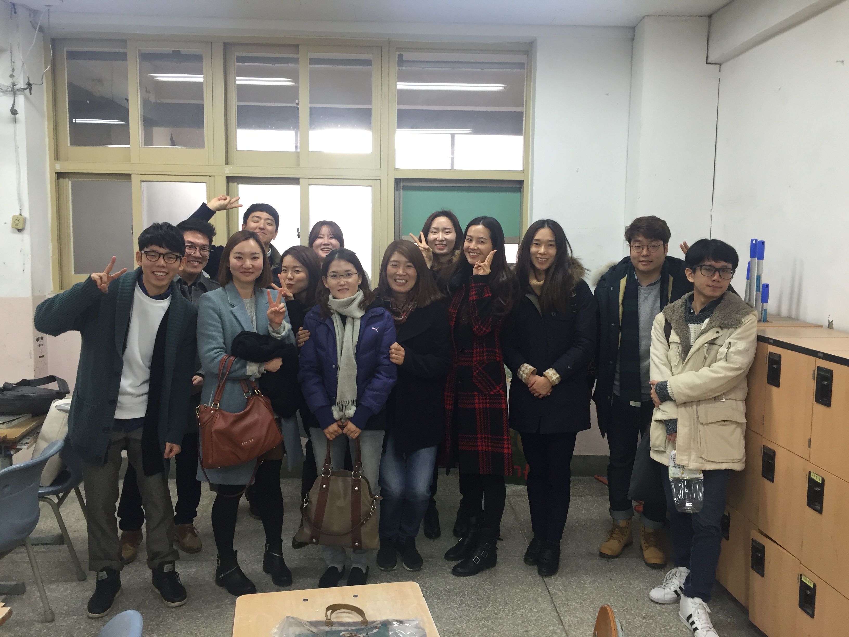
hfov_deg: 61.7
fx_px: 711
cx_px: 424
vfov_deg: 48.2
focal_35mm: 29
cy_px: 318
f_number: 2.2
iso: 80
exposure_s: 1/30
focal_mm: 4.15
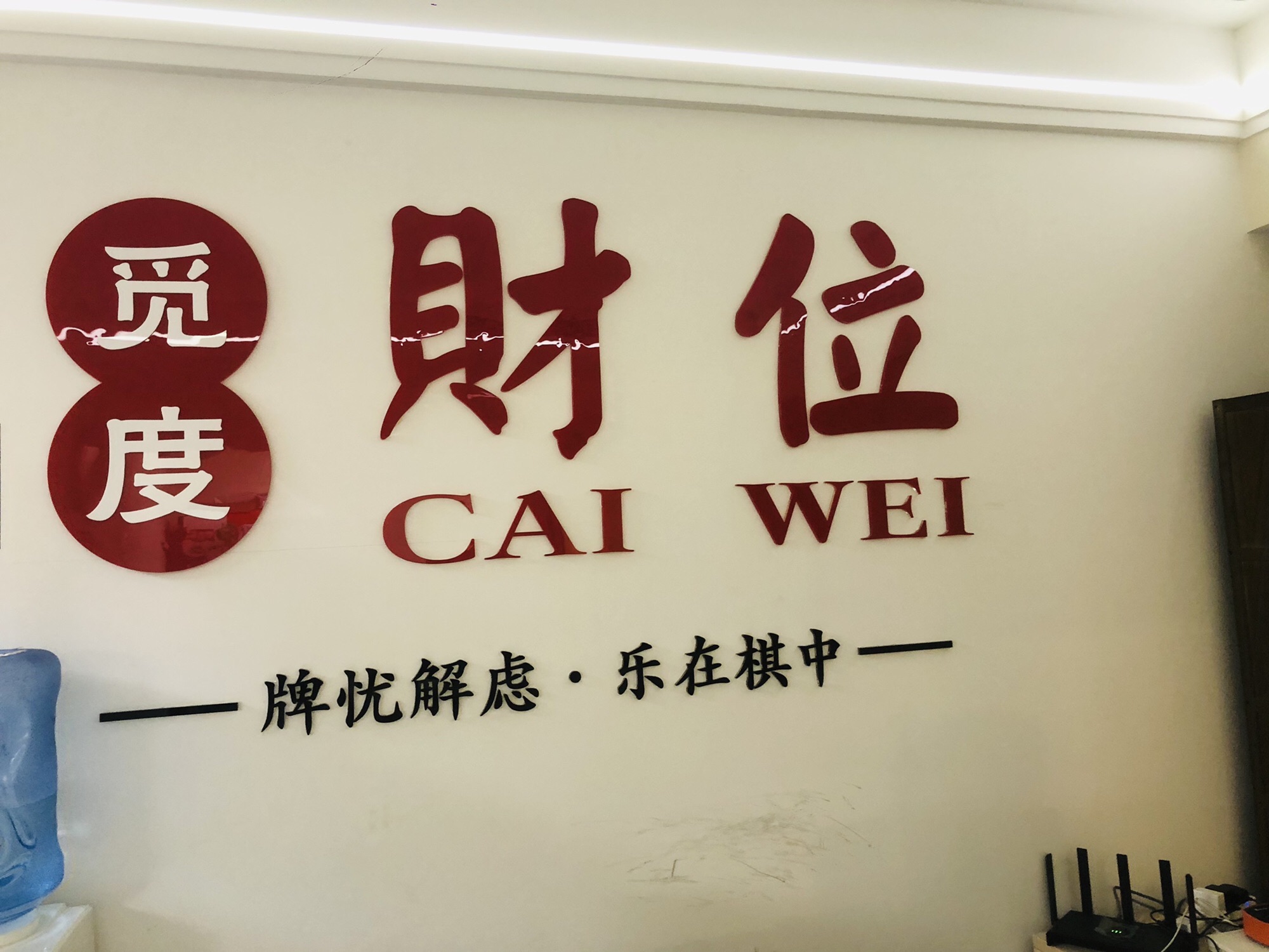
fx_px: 1026
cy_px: 476
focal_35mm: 28
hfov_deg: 63.4
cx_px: 634
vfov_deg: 49.7
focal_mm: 4
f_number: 1.8
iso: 64
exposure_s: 1/17
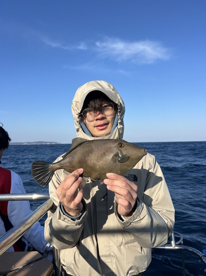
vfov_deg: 67.3
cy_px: 138
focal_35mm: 26
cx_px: 103
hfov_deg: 53.0
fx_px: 206
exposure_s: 1/3968
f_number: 1.5
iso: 50
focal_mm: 5.7
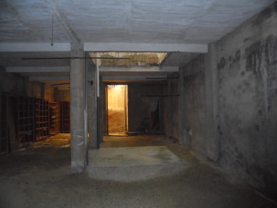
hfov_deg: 67.3
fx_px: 208
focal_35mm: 26
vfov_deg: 53.1
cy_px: 104
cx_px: 138
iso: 800
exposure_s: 1/30
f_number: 3.5
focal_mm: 4.6
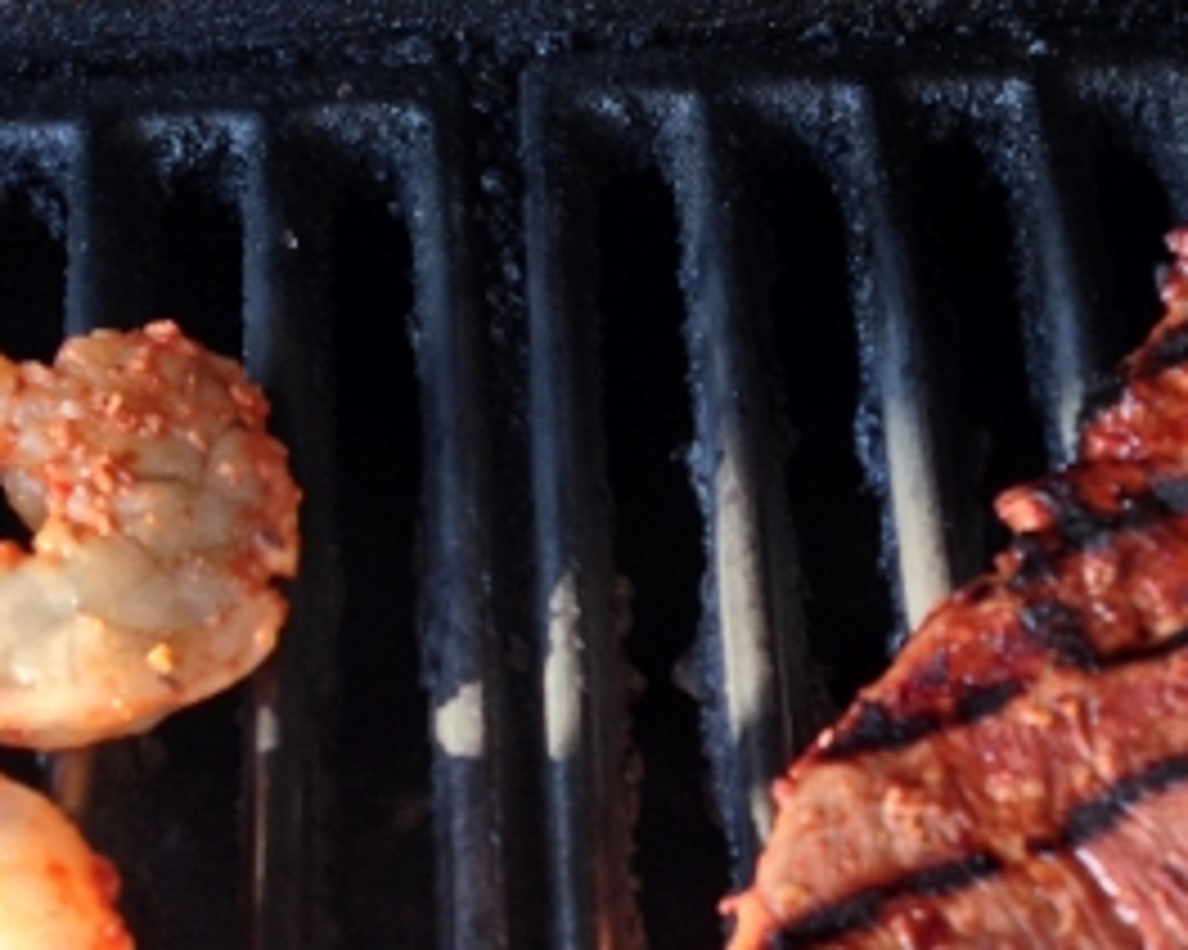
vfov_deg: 19.3
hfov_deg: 24.1
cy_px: 842
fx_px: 2741
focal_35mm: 78
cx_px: 936
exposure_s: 1/60
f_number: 2.4
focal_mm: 4.12
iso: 64
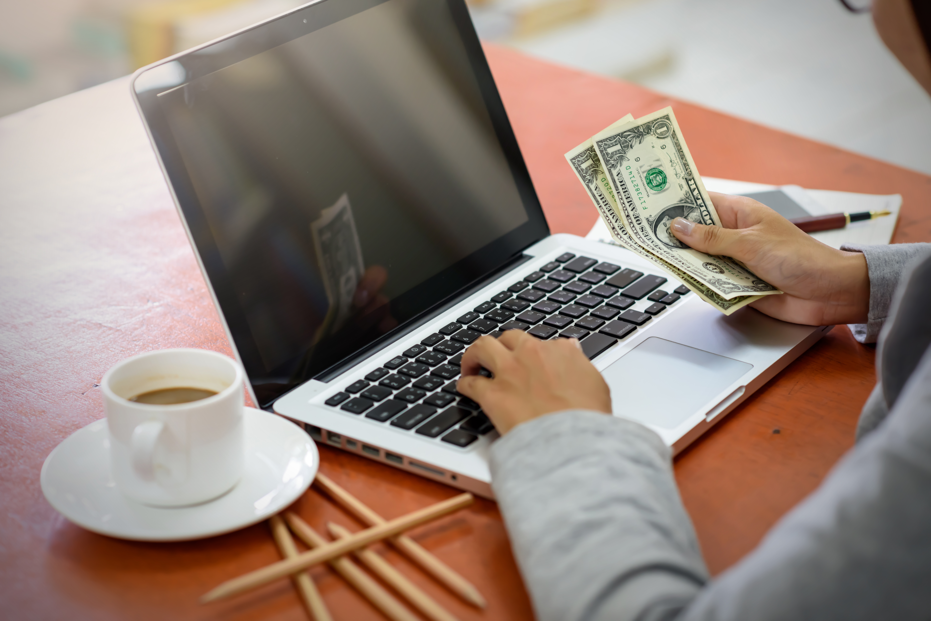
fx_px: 2199
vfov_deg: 16.1
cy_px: 310
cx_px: 466
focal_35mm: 85
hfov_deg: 23.9
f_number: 2.8
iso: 800
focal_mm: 85
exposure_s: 1/125
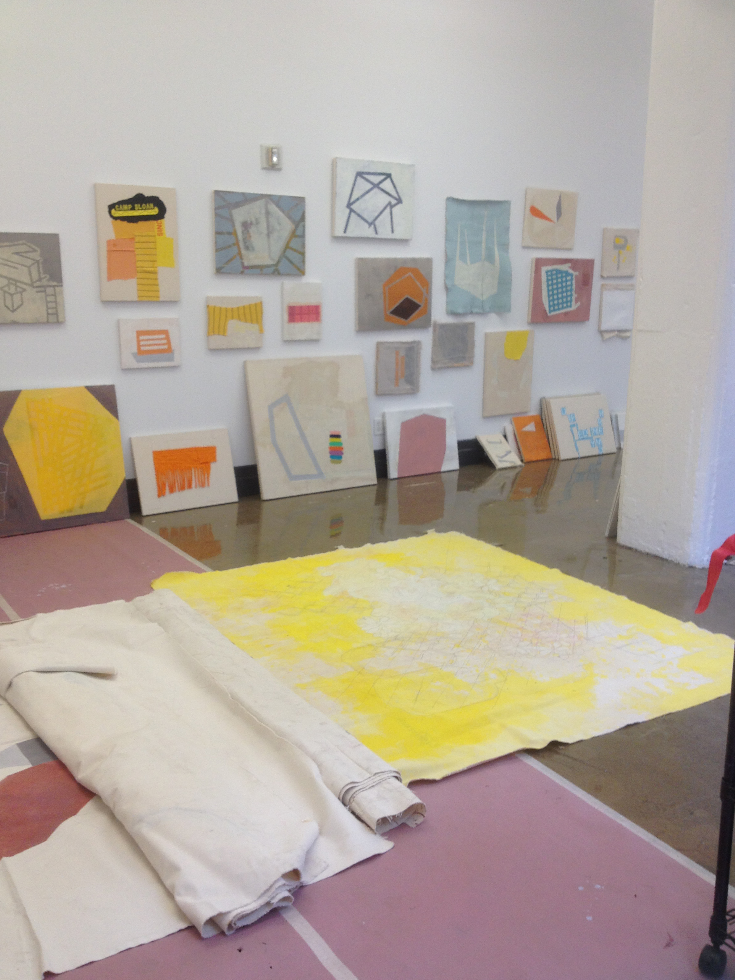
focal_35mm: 36
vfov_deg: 51.4
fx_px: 1019
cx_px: 363
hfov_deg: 39.7
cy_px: 498
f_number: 2.4
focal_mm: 4.28
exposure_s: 1/24
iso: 50
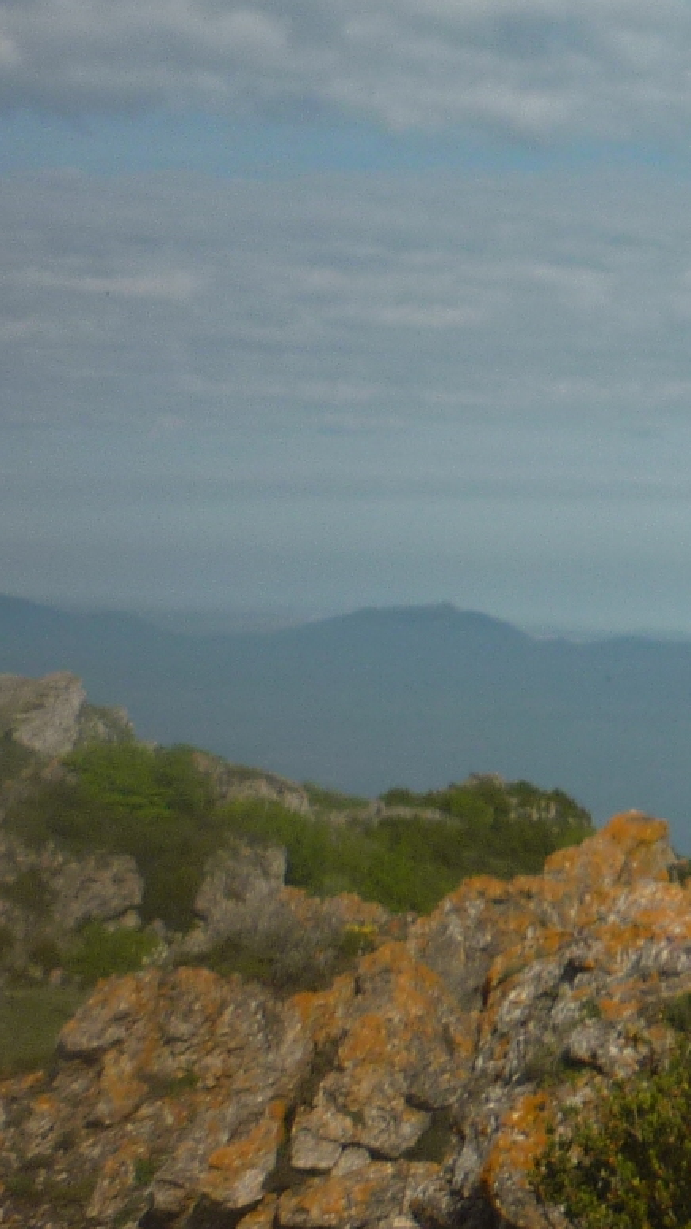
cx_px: 1585
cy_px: 212
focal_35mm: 95
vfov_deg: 22.1
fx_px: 3094
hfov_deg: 11.0
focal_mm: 5.5
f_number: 8
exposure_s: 1/320
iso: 80
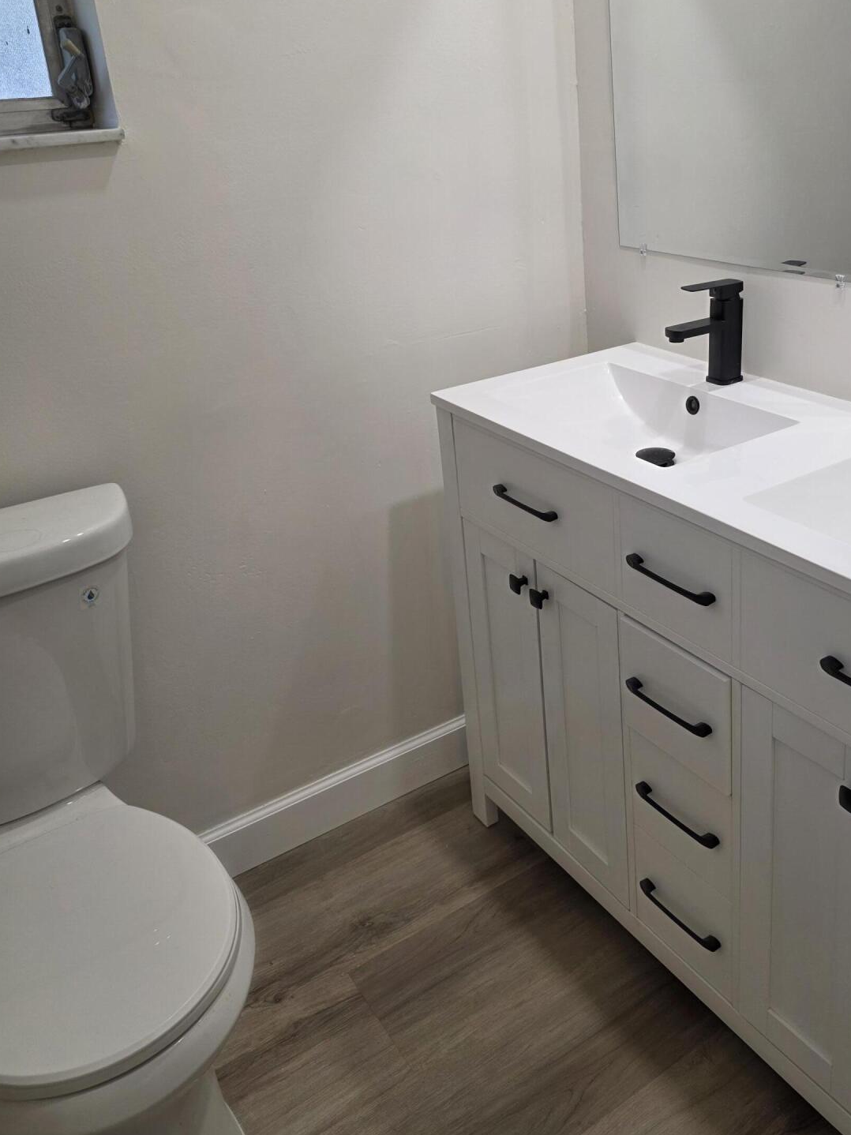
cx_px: 556
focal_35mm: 32
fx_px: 1049
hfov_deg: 43.6
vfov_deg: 56.0
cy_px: 414
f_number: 1.7
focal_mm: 6.3
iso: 100
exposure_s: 1/120
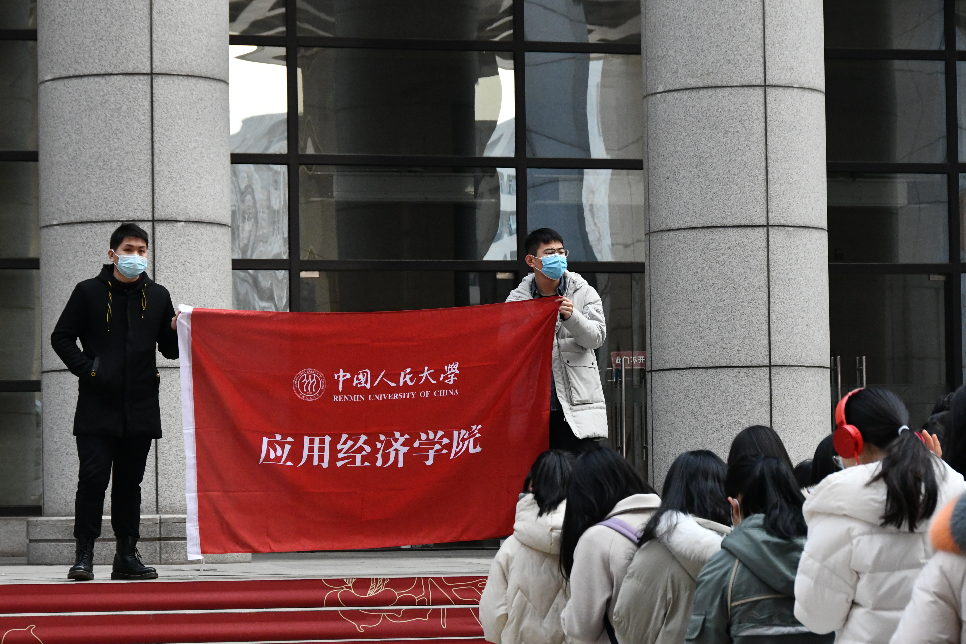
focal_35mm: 123
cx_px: 483
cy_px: 322
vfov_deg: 11.1
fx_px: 3300
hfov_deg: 16.7
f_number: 9
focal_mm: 82
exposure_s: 1/1250
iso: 3200
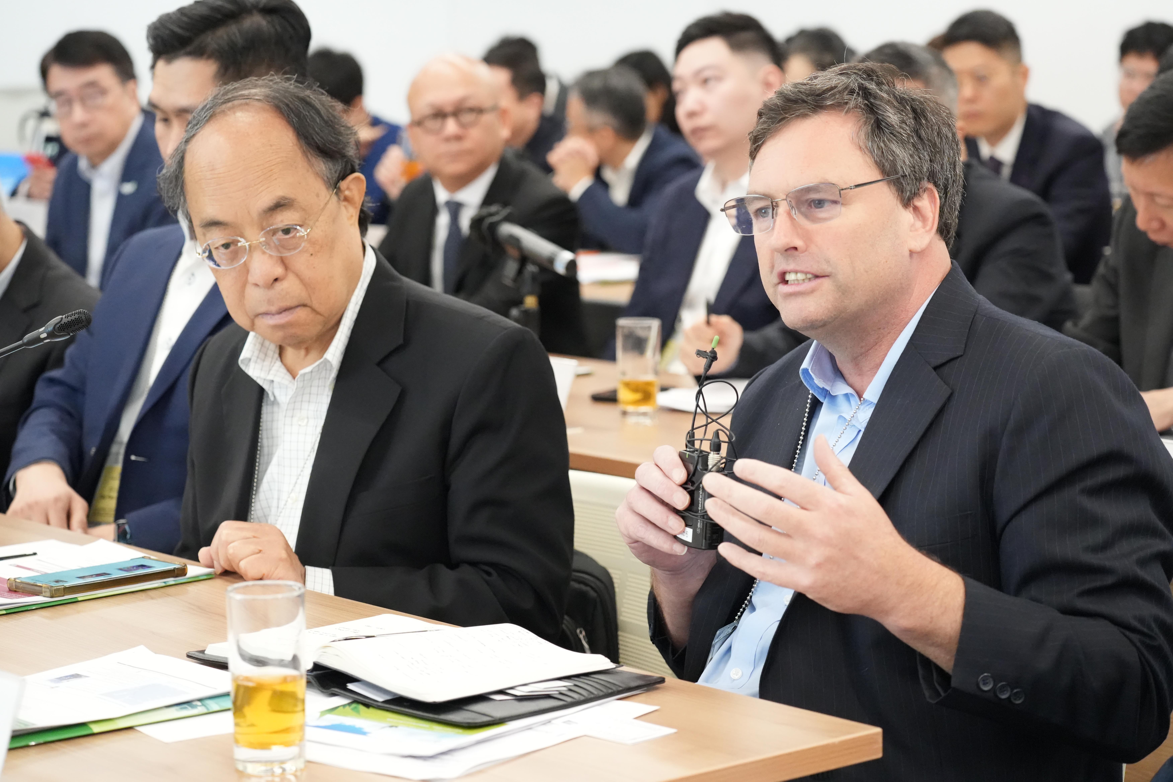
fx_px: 2900
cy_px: 391
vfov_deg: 15.4
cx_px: 586
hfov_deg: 22.9
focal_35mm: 89
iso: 10000
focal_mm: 89
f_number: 4.5
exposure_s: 1/125
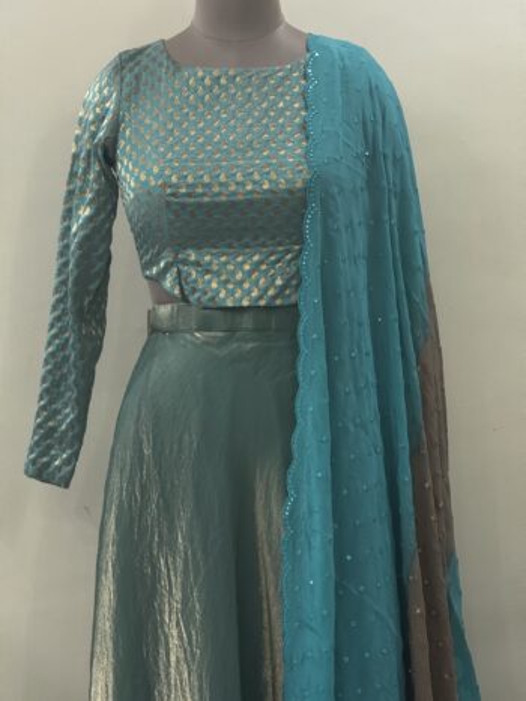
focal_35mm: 120
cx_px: 263
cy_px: 350
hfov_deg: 12.3
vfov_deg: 16.4
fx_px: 2432
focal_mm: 15.66
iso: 320
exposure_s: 1/50
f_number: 2.8
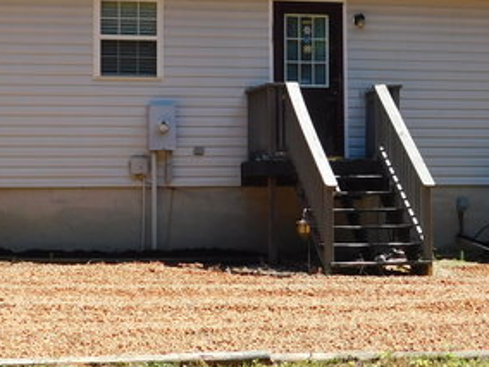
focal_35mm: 98
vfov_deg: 15.1
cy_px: 112
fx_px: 1384
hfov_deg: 20.0
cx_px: 259
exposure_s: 1/500
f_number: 3.5
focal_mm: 6.3
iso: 125
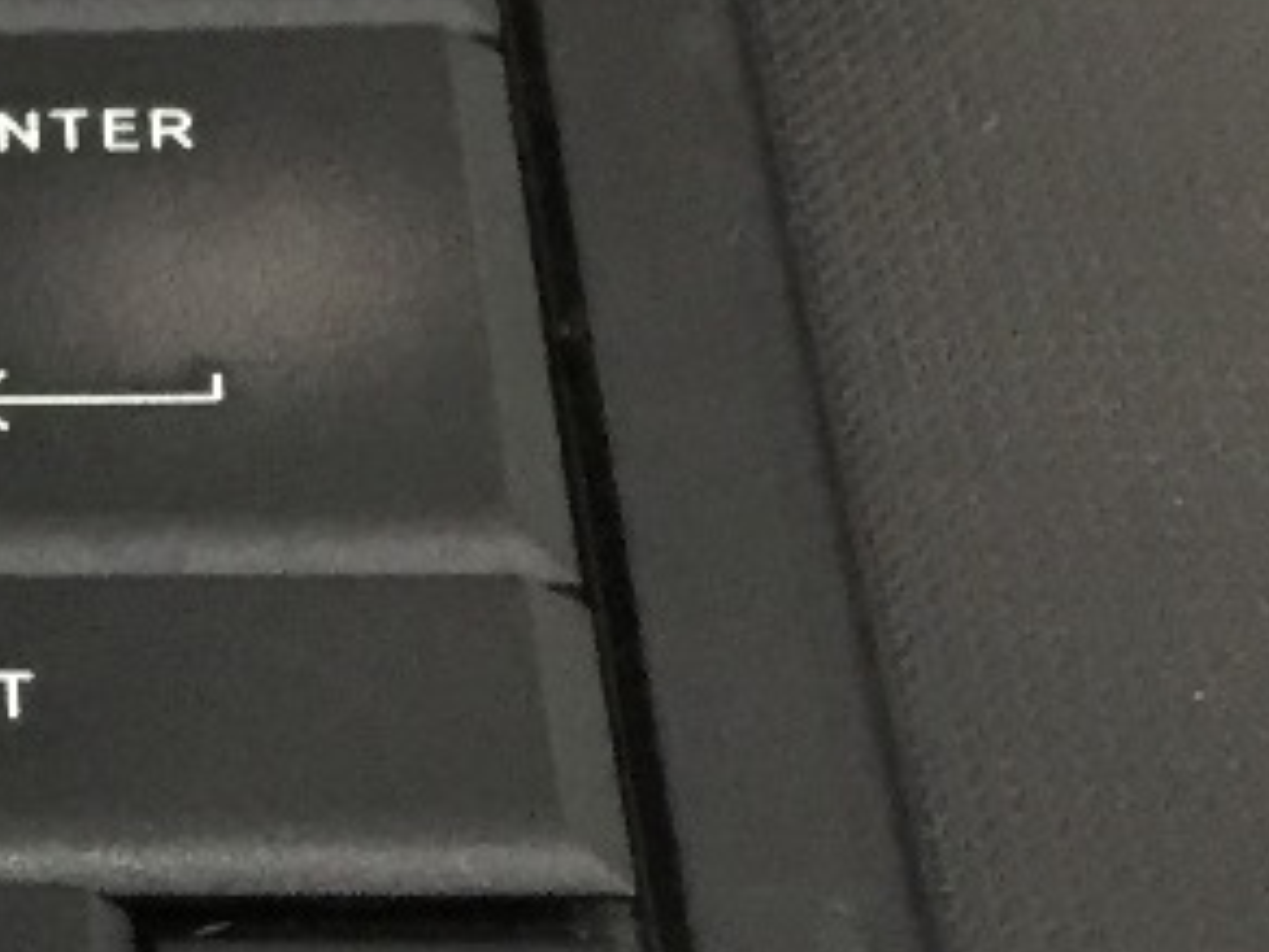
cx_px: -1000
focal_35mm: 162
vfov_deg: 8.9
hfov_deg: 11.4
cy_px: 1461
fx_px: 5939
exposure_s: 1/33
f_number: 2.2
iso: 320
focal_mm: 4.15
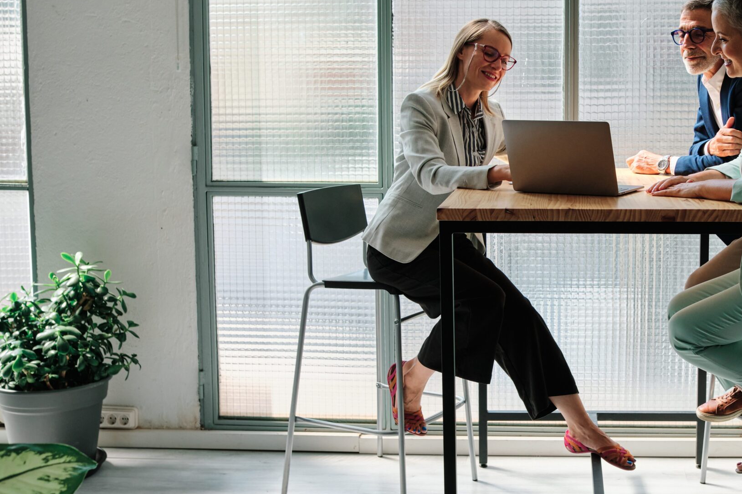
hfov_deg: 35.6
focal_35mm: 55
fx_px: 1134
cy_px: 173
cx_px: 532
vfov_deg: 24.5
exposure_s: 1/500
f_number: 4
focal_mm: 23
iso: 200
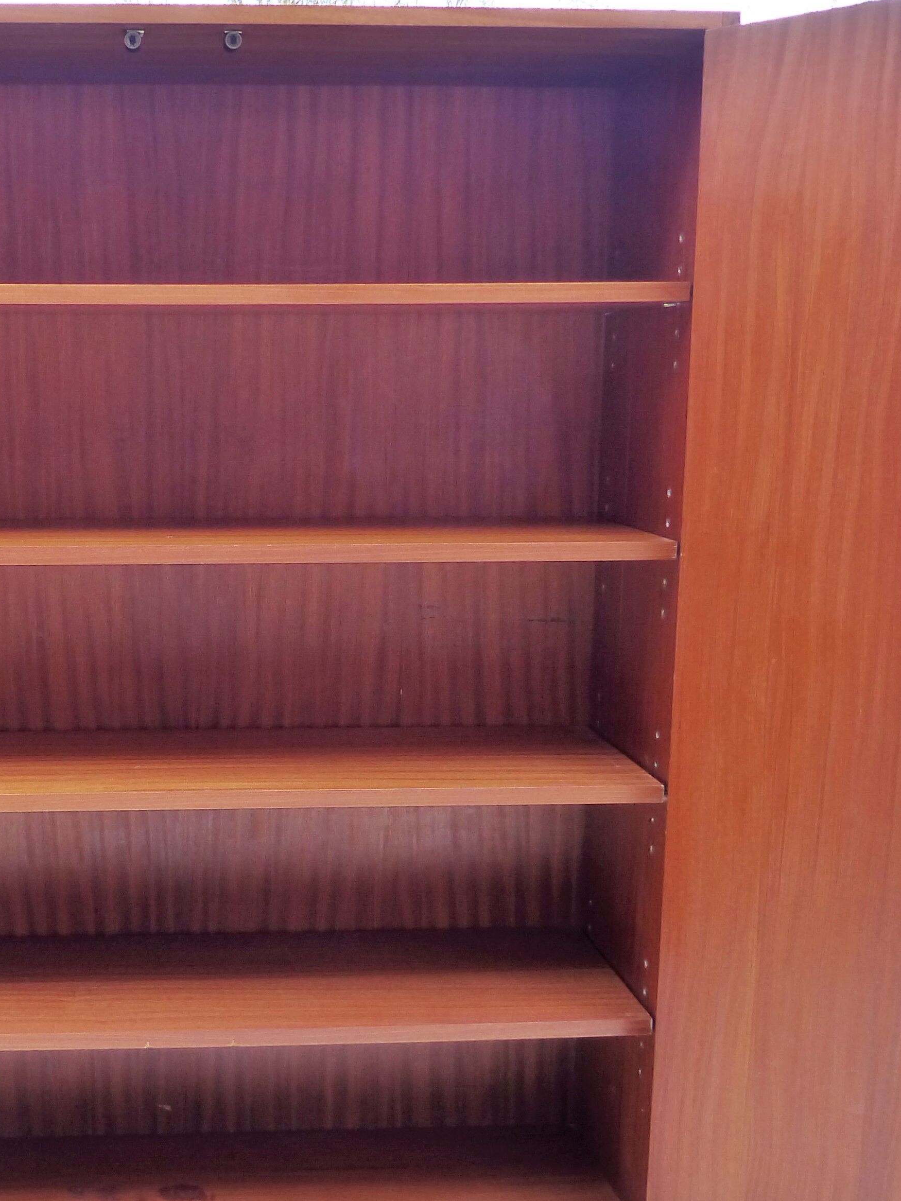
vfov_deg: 39.5
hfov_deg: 29.6
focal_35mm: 48
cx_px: 184
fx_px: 1666
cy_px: 711
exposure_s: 1/100
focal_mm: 5
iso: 320
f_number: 2.8
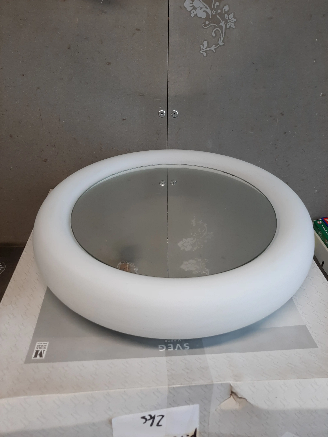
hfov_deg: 53.1
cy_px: 218
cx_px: 164
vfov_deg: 67.3
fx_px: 328
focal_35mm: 26
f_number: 1.7
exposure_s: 1/100
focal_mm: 3.93
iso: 64
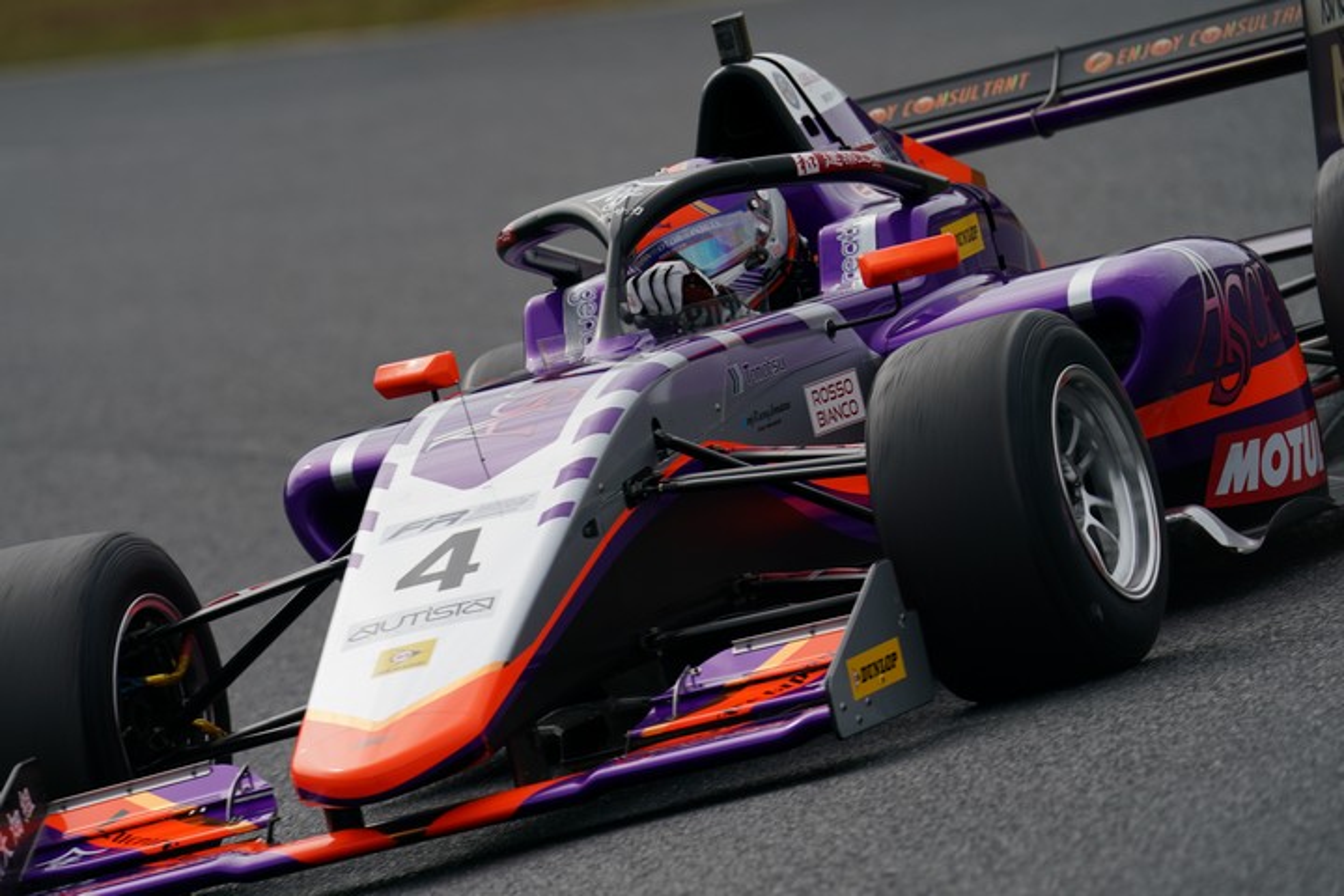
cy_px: 448
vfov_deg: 2.3
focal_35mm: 600
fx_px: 22398
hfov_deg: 3.4
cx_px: 672
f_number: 8
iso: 200
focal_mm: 600
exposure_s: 1/800
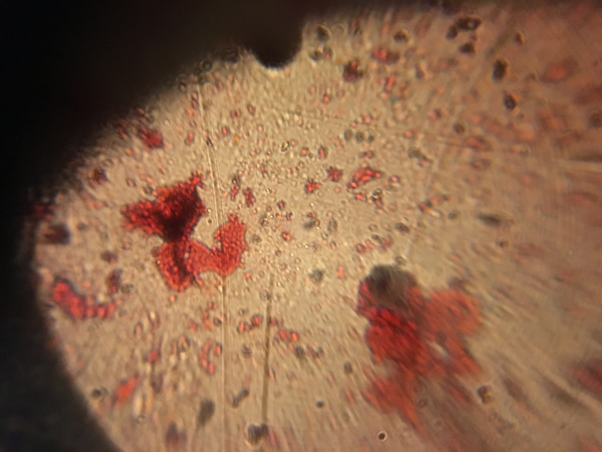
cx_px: 301
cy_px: 226
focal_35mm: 29
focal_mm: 4.15
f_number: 2.2
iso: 500
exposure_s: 1/15
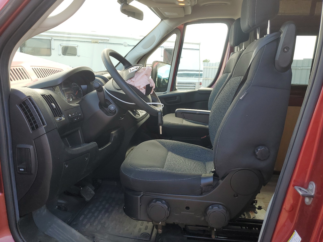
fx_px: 243
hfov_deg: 67.3
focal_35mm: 26
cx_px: 162
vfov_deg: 53.1
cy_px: 121
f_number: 1.5
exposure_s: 1/217
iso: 50
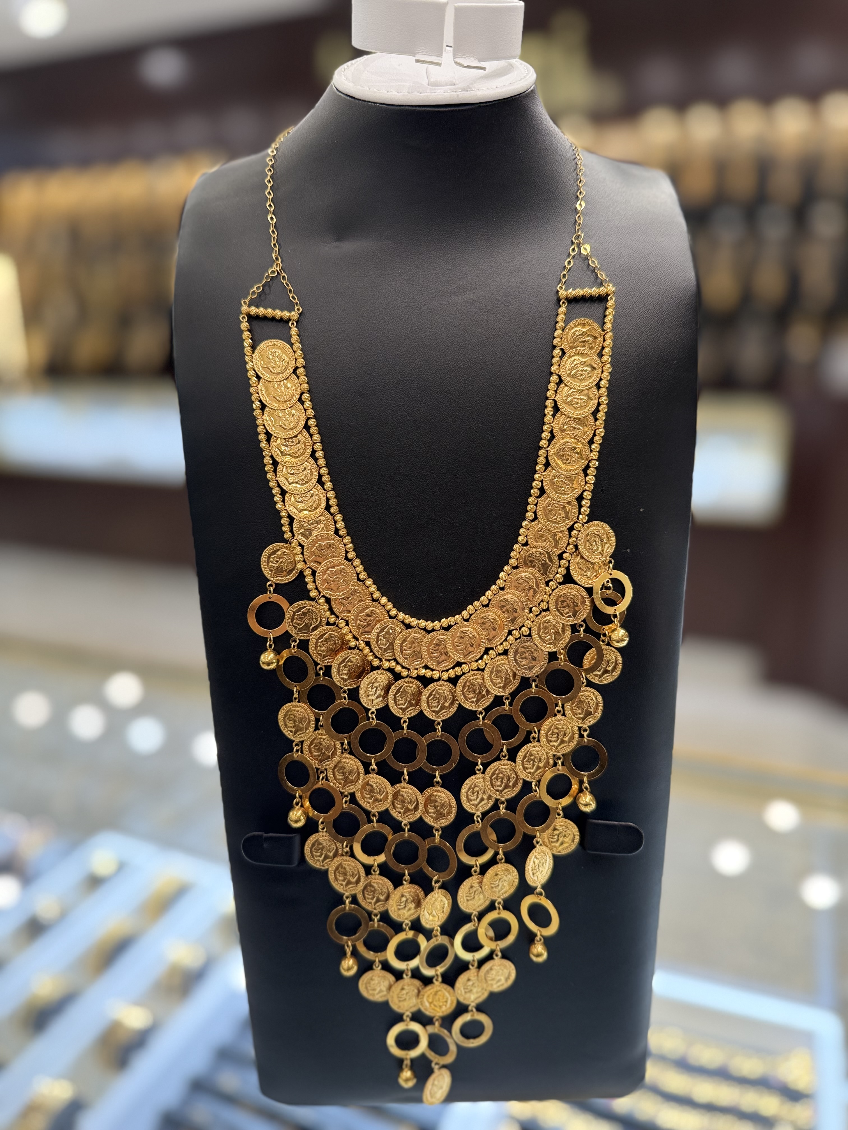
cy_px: 565
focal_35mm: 24
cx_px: 424
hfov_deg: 56.8
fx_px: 784
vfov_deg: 71.6
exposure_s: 1/120
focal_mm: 6.76
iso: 250
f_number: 1.78
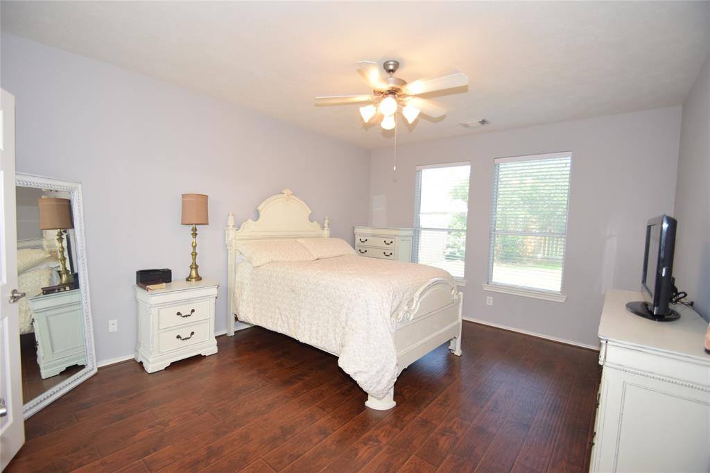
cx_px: 355
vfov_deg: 77.3
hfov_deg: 100.4
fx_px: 296
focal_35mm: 15
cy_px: 236
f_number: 3.5
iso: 900
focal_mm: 10
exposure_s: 1/60
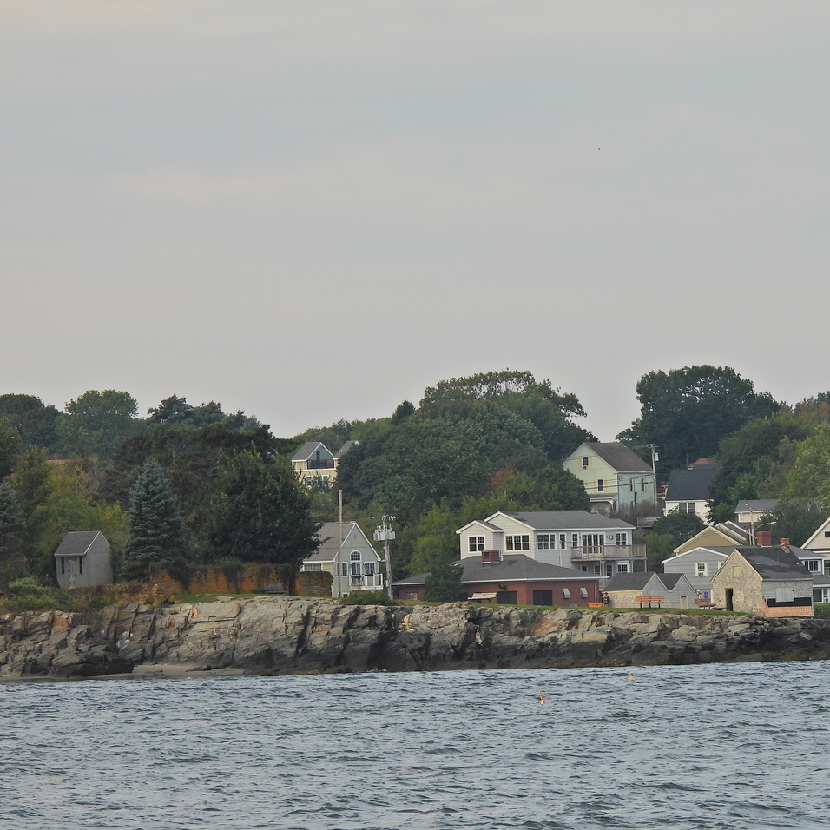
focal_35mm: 355
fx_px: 9630
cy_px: 414
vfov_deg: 4.9
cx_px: 482
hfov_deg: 4.9
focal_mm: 53.5
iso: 100
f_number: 5
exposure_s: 1/500
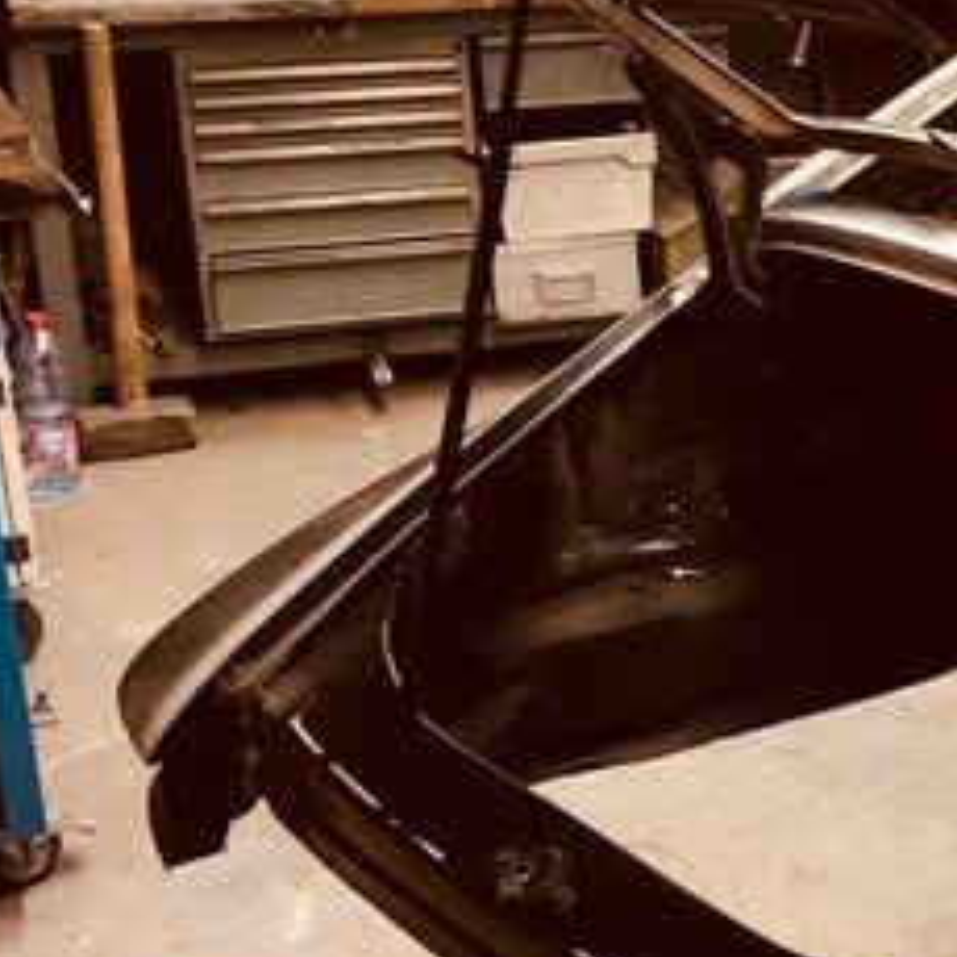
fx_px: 2784
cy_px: 437
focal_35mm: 89
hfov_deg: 16.8
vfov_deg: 19.5
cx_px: 1627
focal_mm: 4.15
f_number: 2.2
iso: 64
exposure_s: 1/33
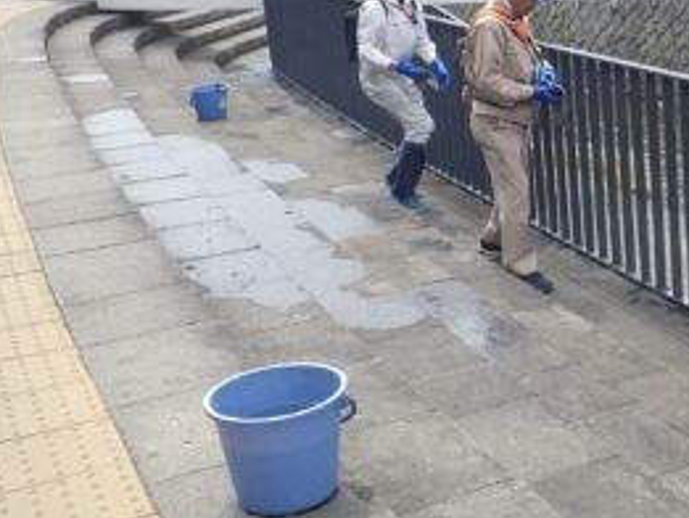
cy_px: 176
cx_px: 698
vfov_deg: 23.9
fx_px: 1215
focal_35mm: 61
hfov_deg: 29.5
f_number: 4.2
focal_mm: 5
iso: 125
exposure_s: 1/400
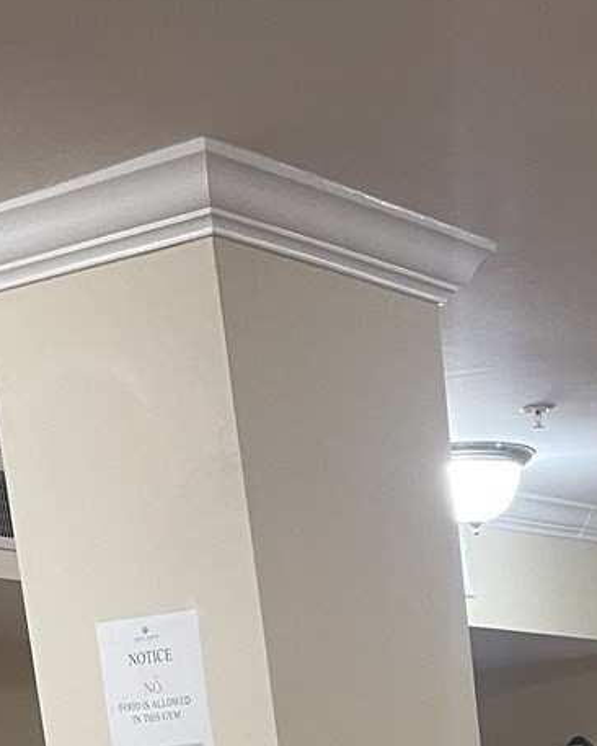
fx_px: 1810
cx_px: 799
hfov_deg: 17.5
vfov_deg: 19.3
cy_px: 1216
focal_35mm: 82
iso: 200
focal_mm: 5.1
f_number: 1.6
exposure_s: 1/60
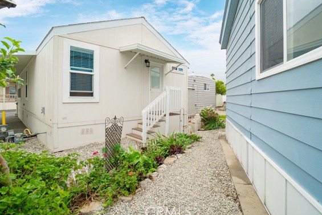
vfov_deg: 70.2
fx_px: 152
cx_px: 164
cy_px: 98
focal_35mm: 17
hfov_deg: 93.3
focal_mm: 10
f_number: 7.1
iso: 100
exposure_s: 1/160
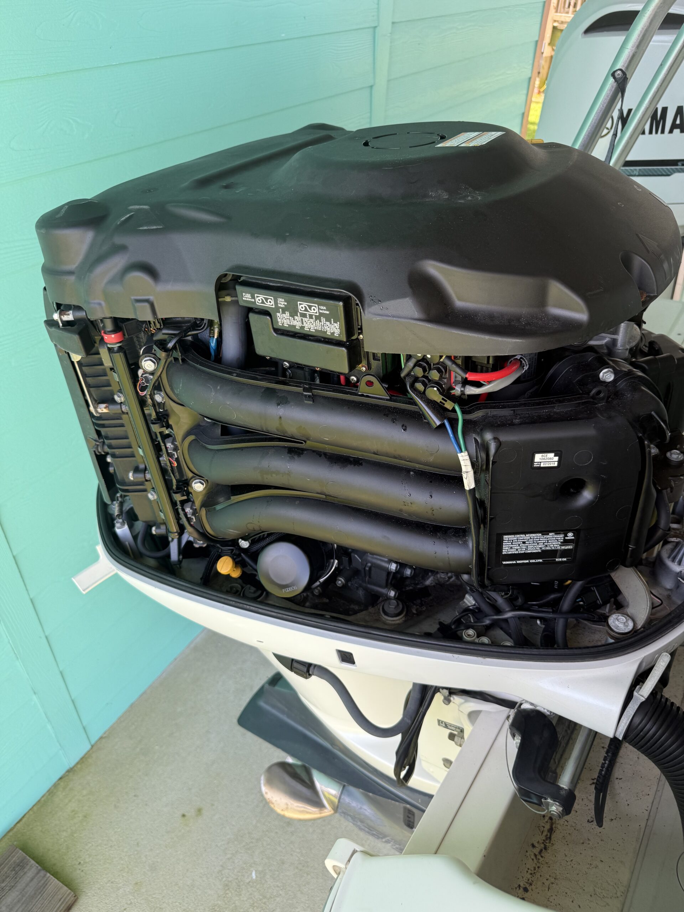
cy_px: 456
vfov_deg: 71.6
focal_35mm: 24
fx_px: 632
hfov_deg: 56.8
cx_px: 342
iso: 80
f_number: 1.78
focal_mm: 6.76
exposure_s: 1/251
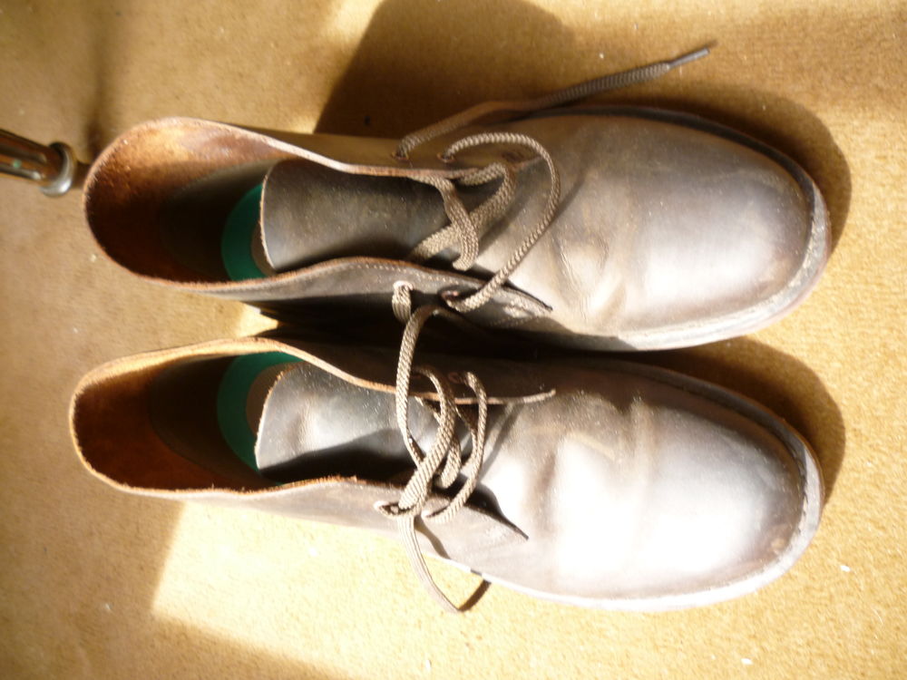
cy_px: 340
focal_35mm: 29
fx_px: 760
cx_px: 454
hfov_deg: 61.7
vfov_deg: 48.2
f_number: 3.3
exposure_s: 1/30
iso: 160
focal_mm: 5.2
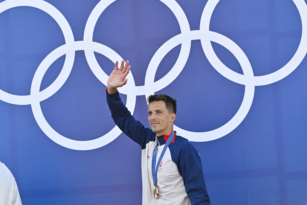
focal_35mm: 105
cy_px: 102
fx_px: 895
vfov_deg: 13.0
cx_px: 154
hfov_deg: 19.5
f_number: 4
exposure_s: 1/800
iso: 250
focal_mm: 105
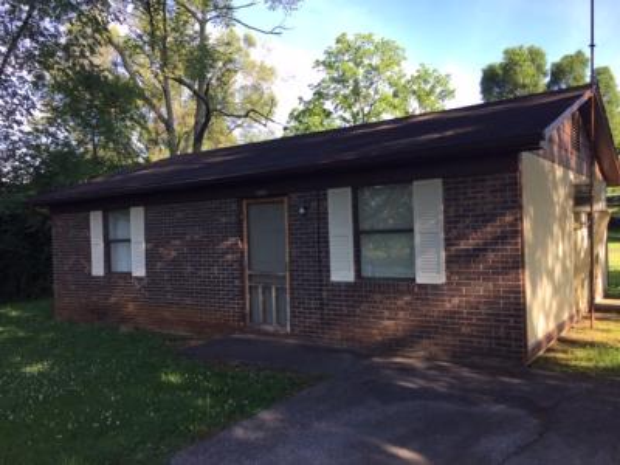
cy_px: 232
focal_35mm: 29
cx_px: 310
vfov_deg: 48.2
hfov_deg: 61.7
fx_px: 519
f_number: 2.2
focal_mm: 4.15
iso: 32
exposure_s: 1/314
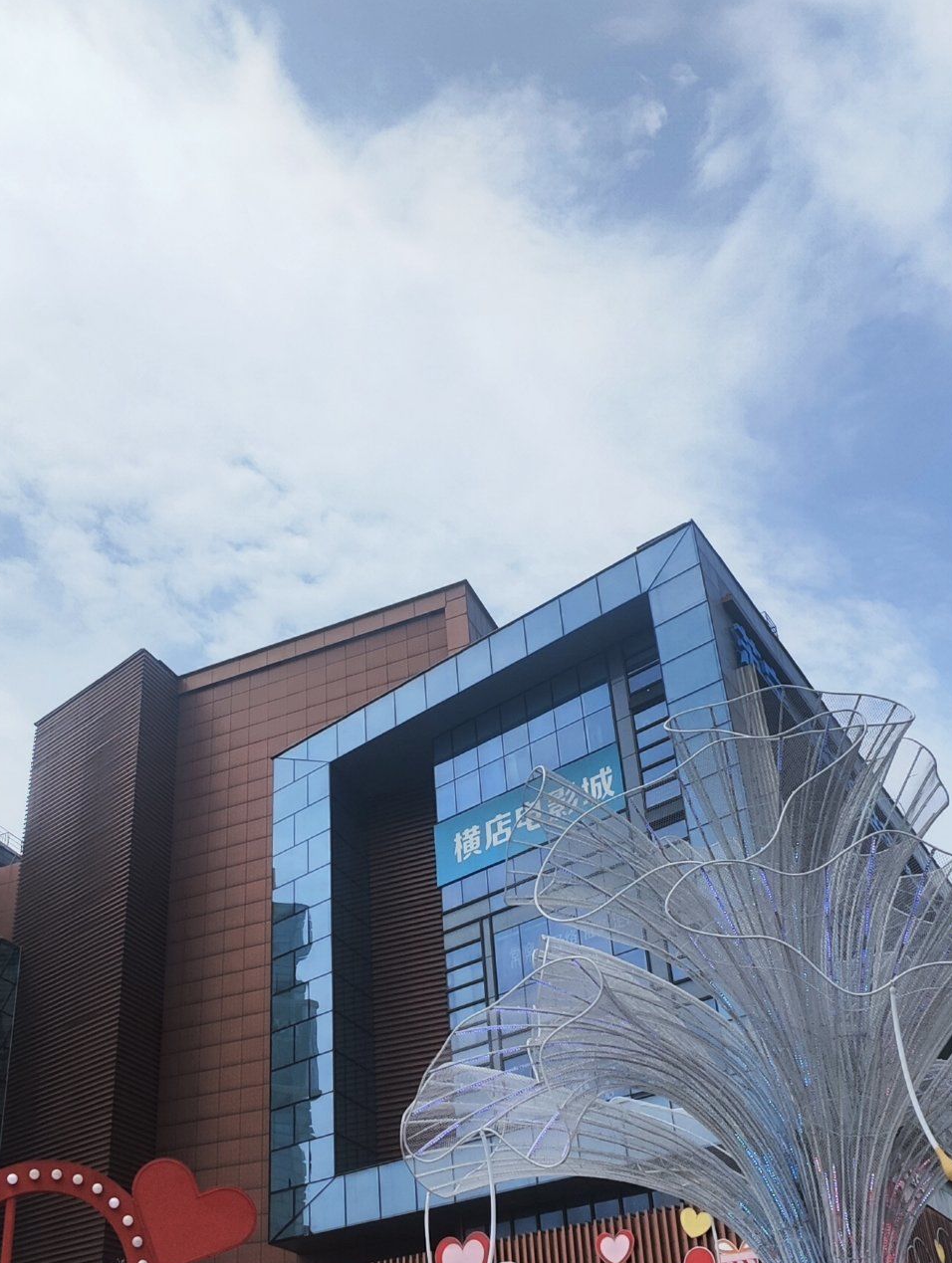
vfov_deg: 58.5
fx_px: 1097
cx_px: 344
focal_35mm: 30
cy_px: 841
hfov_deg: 46.4
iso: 50
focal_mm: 2.16
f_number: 2.2
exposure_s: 1/1250
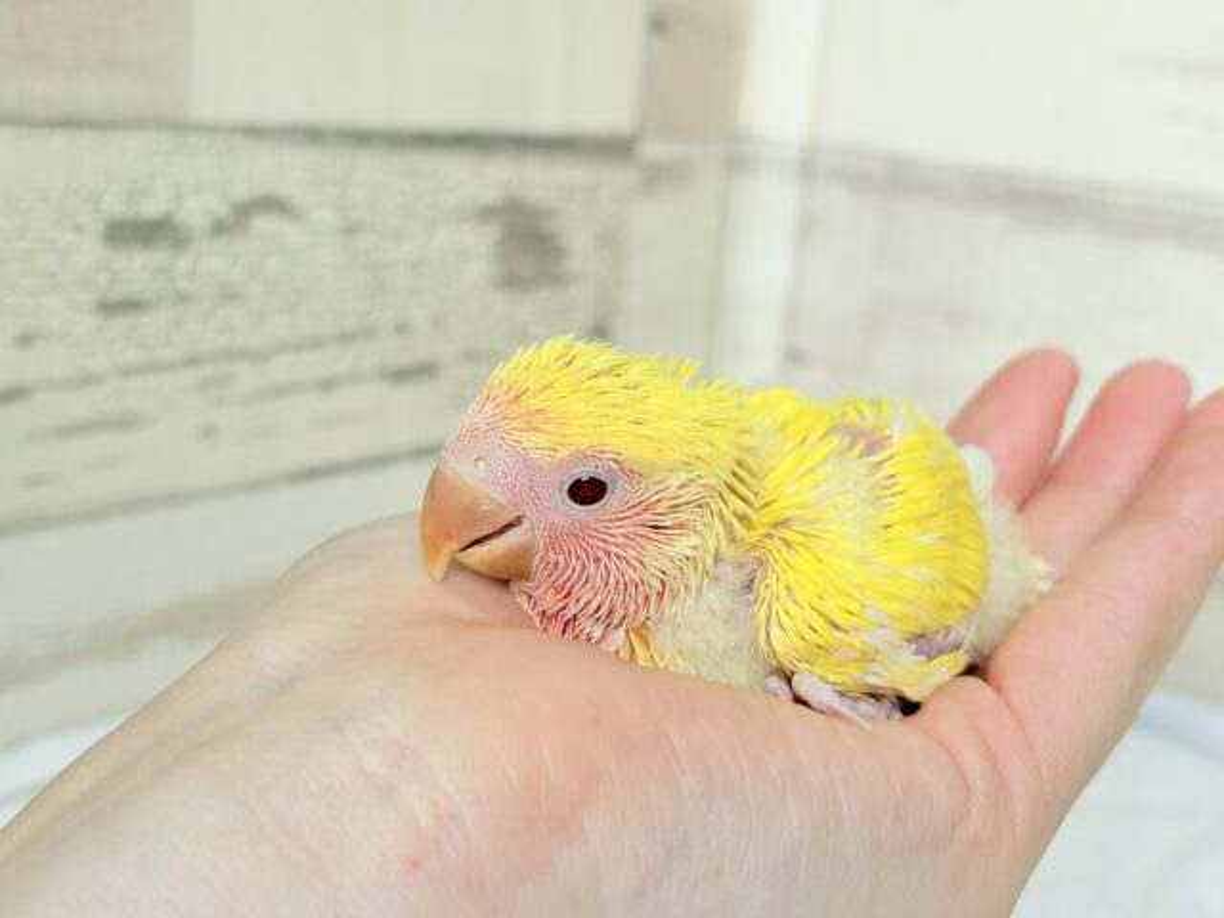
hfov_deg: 36.8
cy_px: 459
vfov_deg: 28.0
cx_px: 612
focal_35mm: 52
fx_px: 1839
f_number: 1.6
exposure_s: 1/50
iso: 50
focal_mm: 5.96
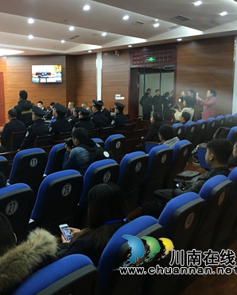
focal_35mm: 38
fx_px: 333
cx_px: 64
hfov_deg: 38.3
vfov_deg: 47.9
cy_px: 147
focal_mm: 4.15
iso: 80
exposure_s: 1/17
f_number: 2.2
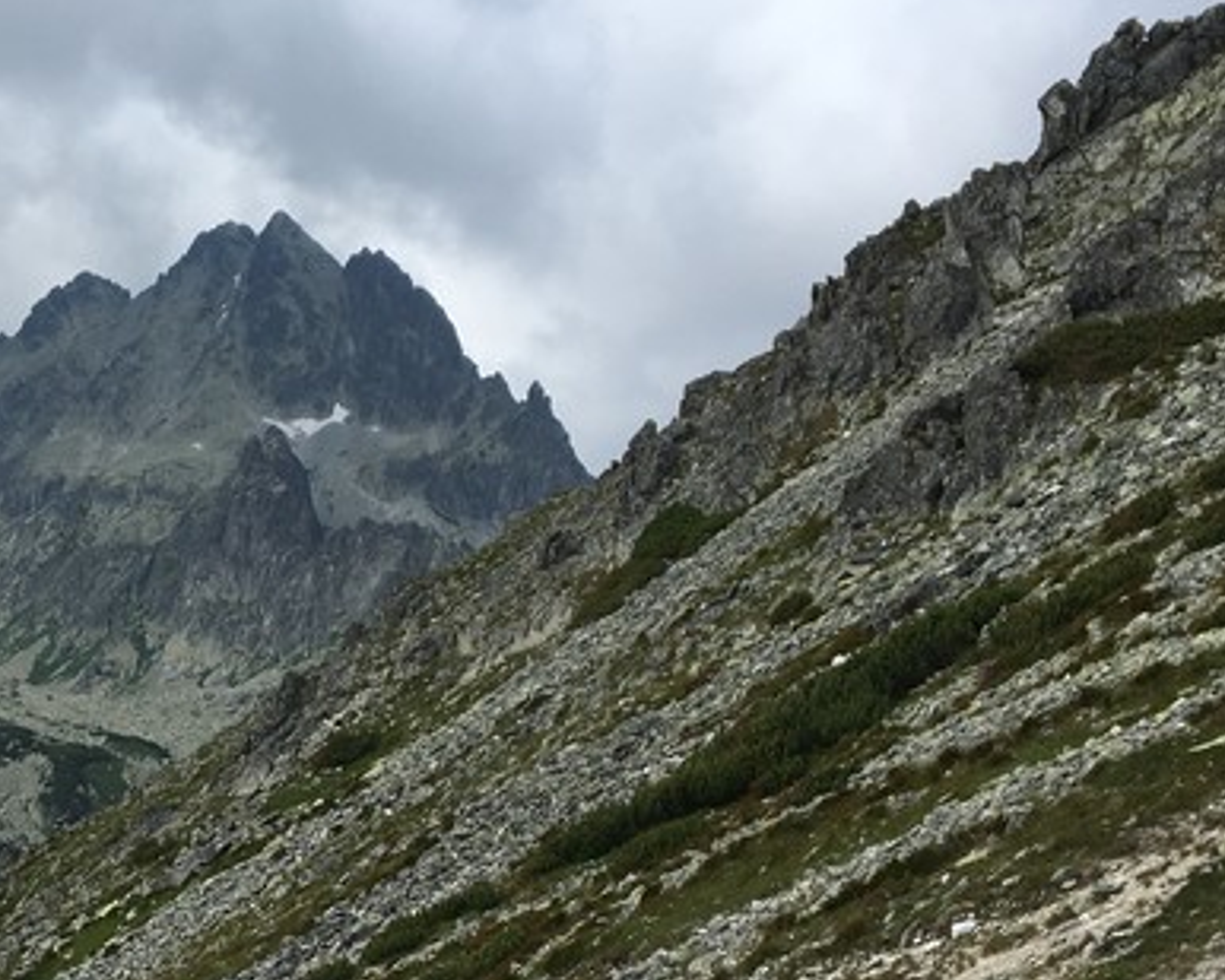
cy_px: 785
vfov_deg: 22.8
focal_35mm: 66
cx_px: 133
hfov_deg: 27.7
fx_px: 2393
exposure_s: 1/974
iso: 25
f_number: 2.2
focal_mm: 4.15
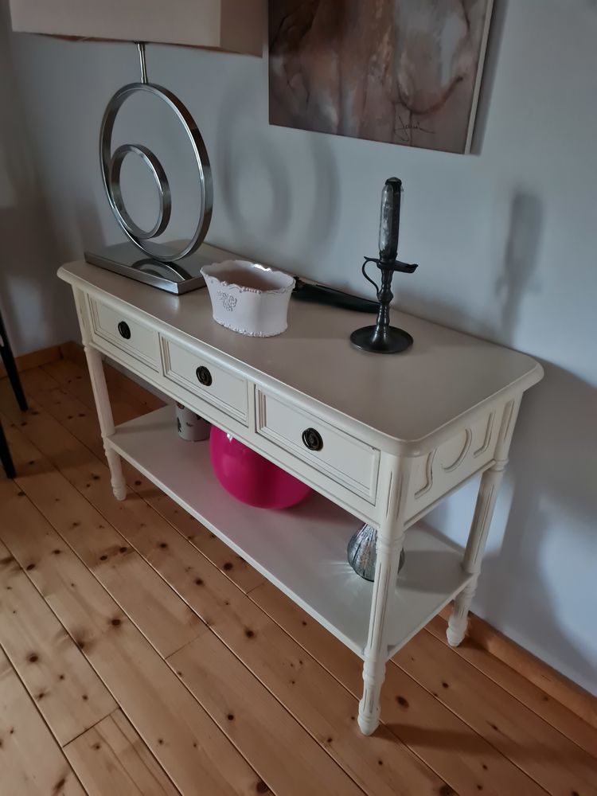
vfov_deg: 67.3
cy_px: 398
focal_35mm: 26
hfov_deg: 53.1
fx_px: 598
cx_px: 298
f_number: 1.8
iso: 800
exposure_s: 1/25
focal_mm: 5.4
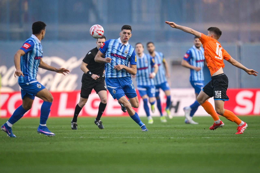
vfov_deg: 3.4
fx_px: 2889
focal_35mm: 400
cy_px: 86
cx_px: 130
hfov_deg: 5.2
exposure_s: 1/2000
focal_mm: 400
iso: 1600
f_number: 2.8
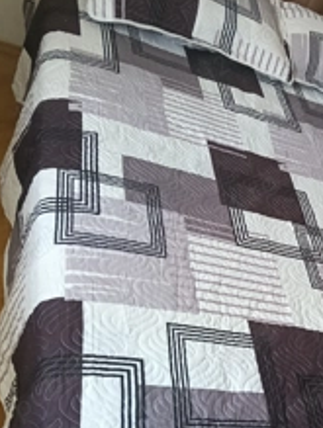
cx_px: 282
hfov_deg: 28.7
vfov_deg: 38.7
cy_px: 252
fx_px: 608
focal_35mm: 49
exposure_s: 1/33.3
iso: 400
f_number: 1.8
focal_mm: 3.98
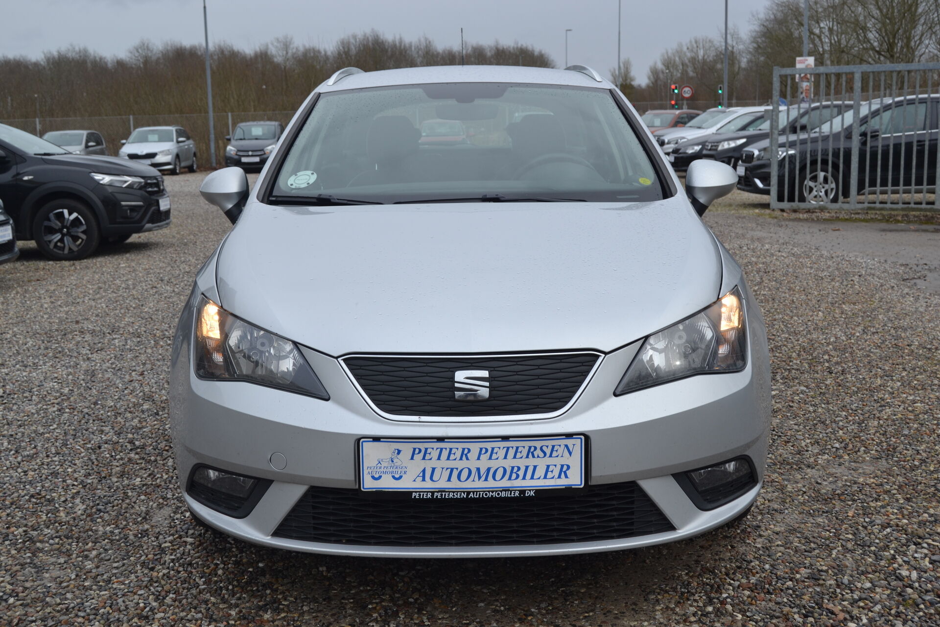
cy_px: 314
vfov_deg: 34.2
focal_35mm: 39
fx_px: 1018
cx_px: 470
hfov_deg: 49.6
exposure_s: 1/160
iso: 100
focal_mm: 26
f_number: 6.3
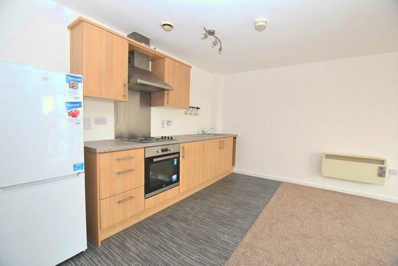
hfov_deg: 100.3
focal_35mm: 15
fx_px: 166
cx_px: 199
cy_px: 133
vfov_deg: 77.4
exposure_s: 1/60
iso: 640
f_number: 4
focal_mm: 10
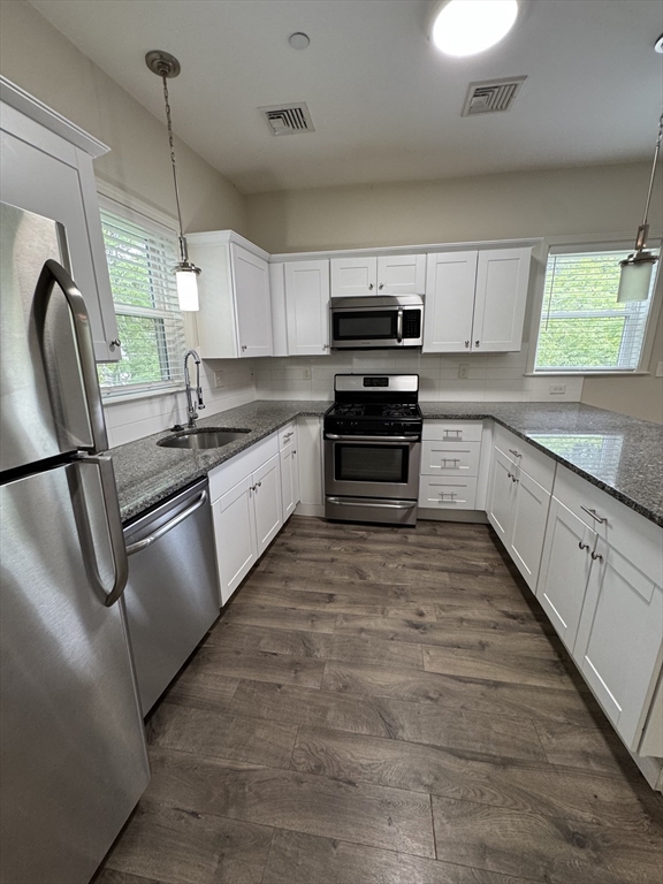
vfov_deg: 102.1
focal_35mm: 14
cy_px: 442
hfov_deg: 85.7
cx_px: 332
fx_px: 358
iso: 200
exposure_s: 1/60
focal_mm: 2.22
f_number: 2.2
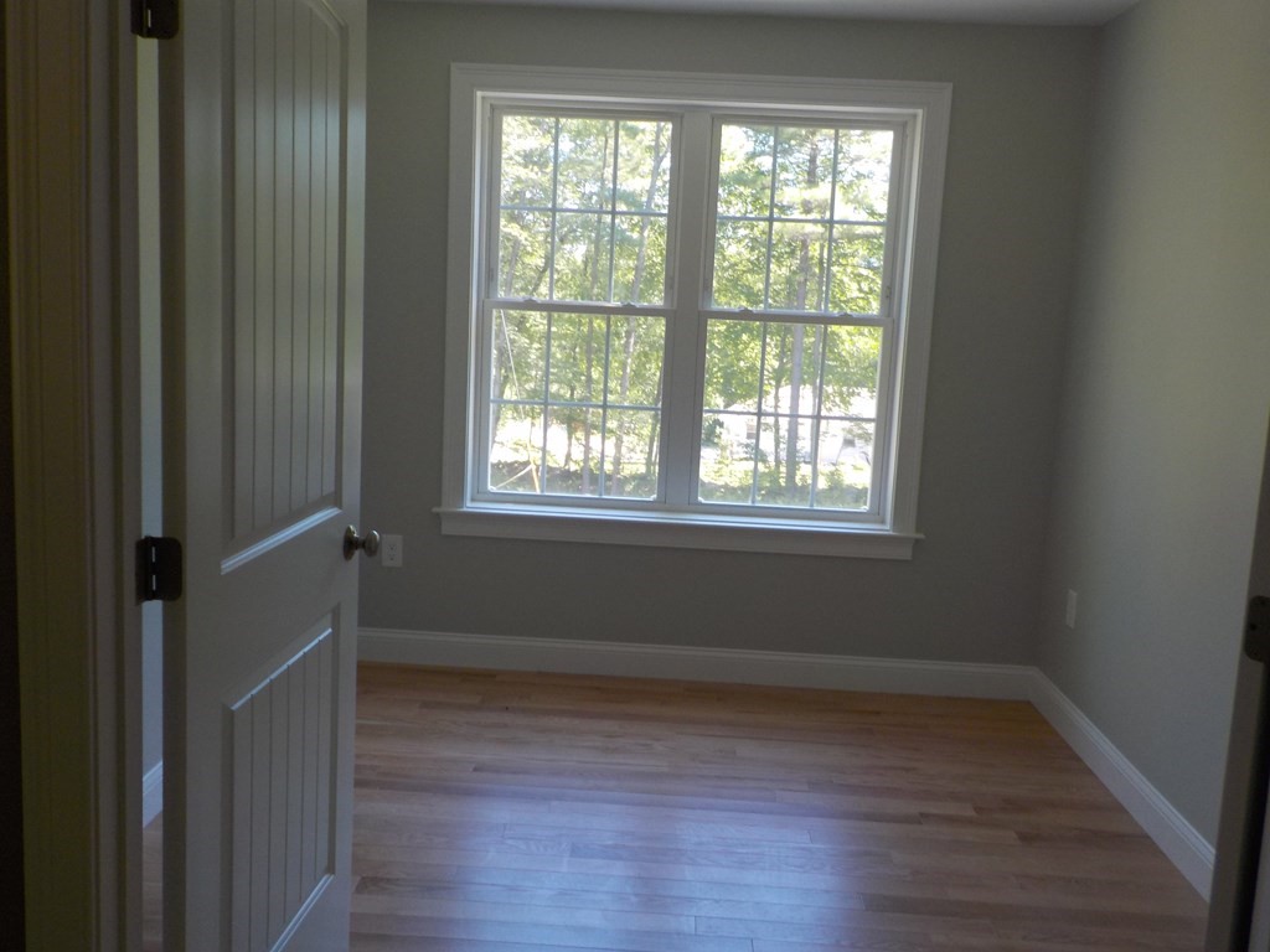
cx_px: 635
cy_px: 476
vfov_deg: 46.8
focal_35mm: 30
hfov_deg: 60.0
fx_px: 1101
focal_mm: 4.1
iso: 125
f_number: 3.3
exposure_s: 1/30
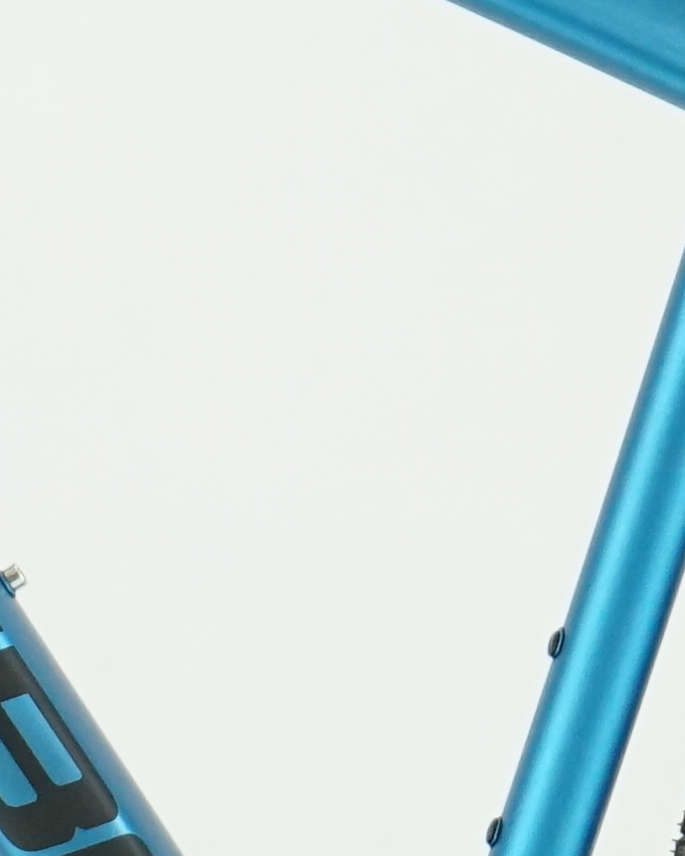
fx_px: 10768
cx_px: -4
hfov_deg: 3.6
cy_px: 404
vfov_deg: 4.6
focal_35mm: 425
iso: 1600
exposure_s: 1/200
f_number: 5.6
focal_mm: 65
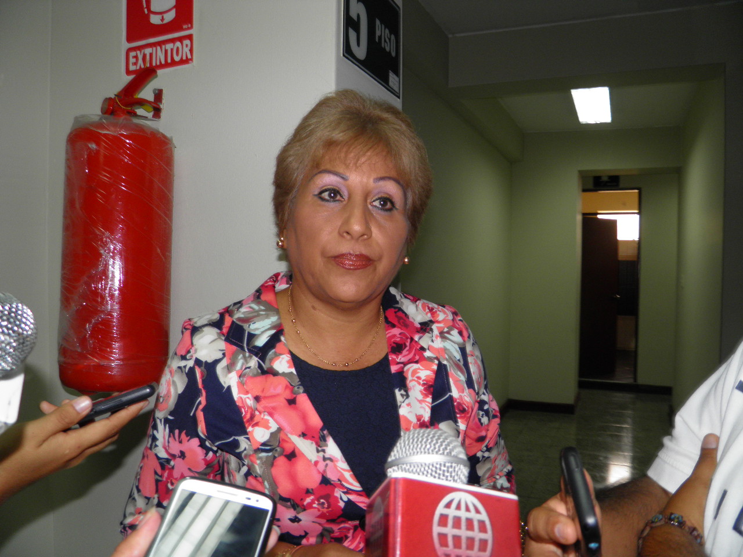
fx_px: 601
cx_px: 372
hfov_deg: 63.4
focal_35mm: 28
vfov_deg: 49.7
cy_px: 278
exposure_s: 1/30
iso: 100
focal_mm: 4.9
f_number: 2.8
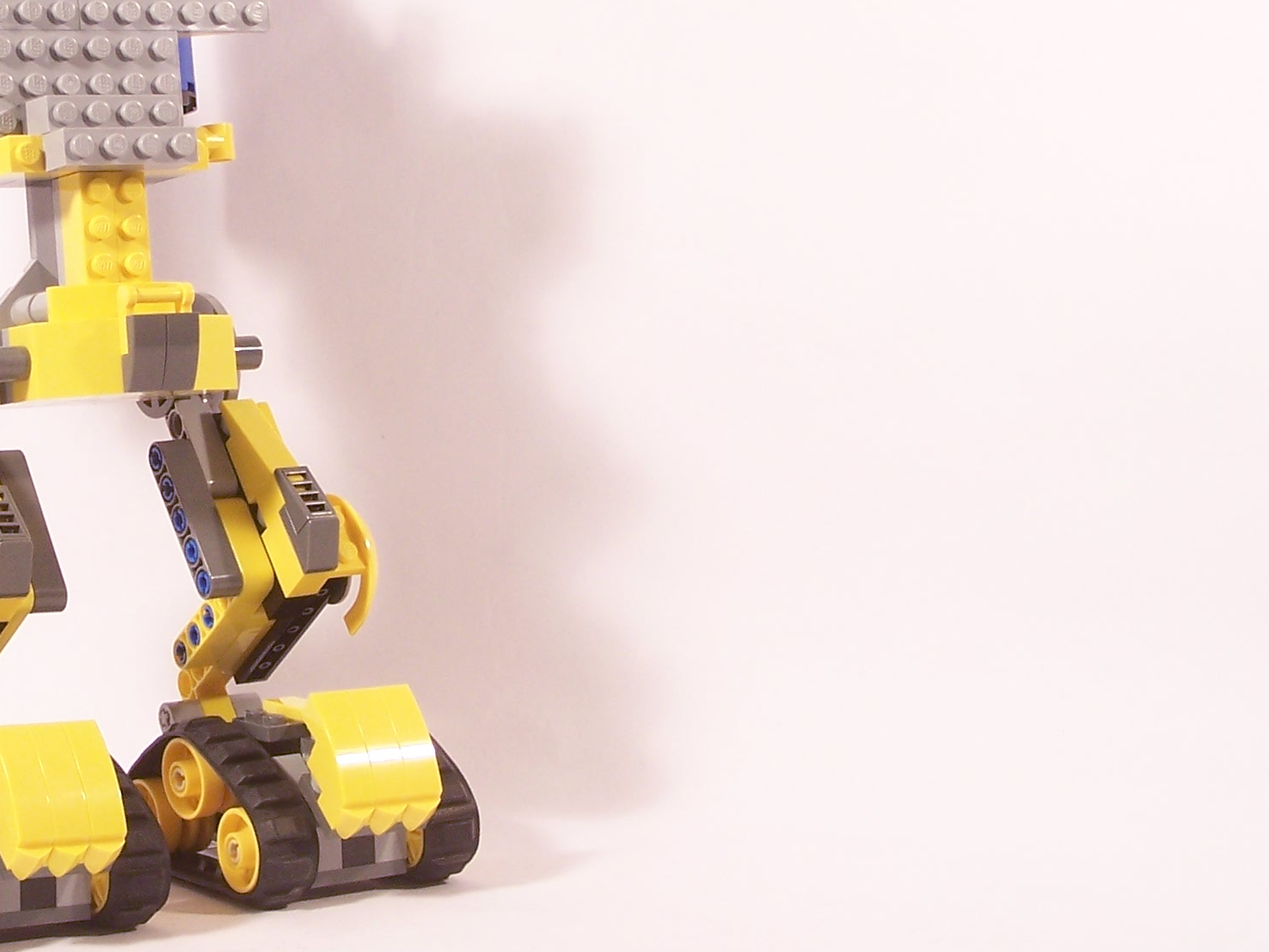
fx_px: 3263
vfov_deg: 16.5
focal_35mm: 89
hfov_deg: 21.7
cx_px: 212
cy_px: 279
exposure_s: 1/10
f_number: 4
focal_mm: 8.5
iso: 100
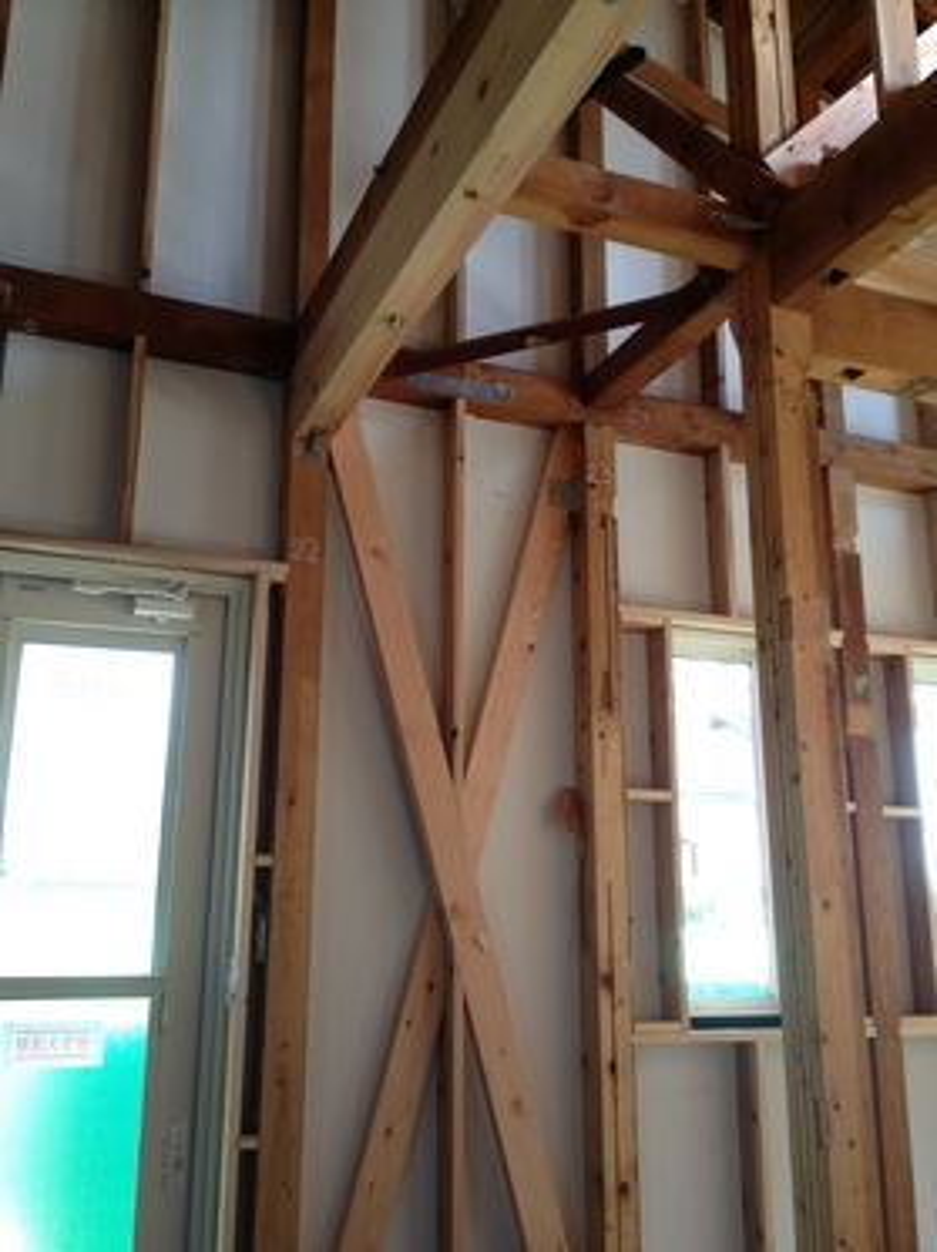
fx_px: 1265
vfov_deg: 52.7
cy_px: 626
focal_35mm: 35
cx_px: 468
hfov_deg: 40.6
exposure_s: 1/40
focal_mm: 4.28
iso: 50
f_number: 2.4
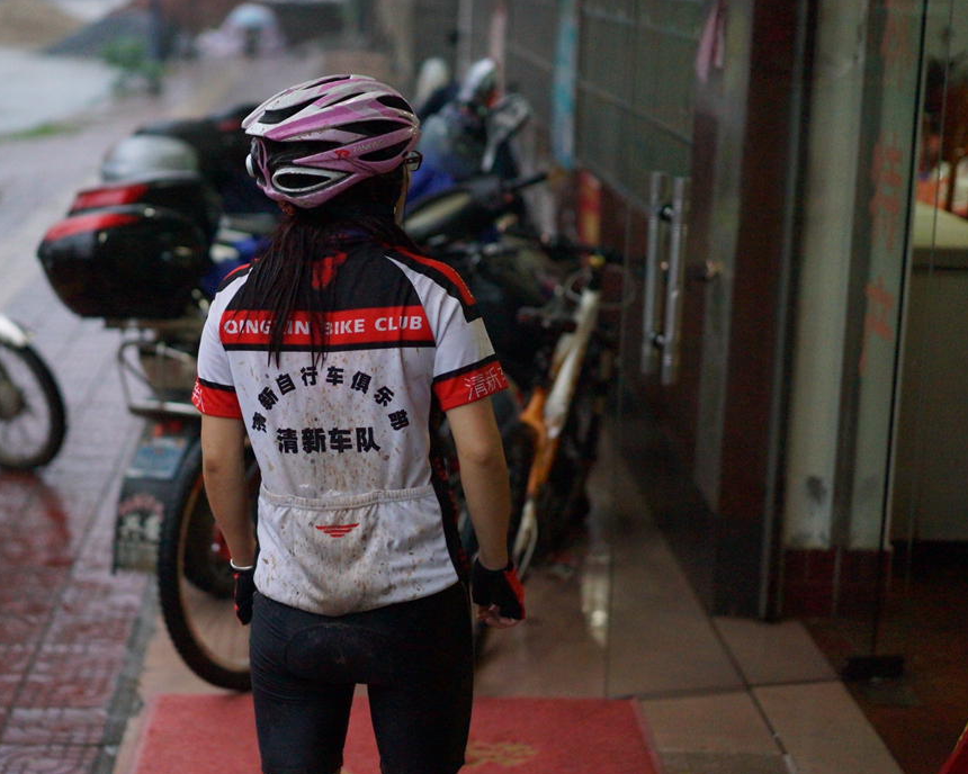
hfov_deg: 26.2
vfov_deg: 21.3
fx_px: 2063
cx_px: 308
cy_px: 403
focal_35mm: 72
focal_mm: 55
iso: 6400
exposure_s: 1/640
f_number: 1.8
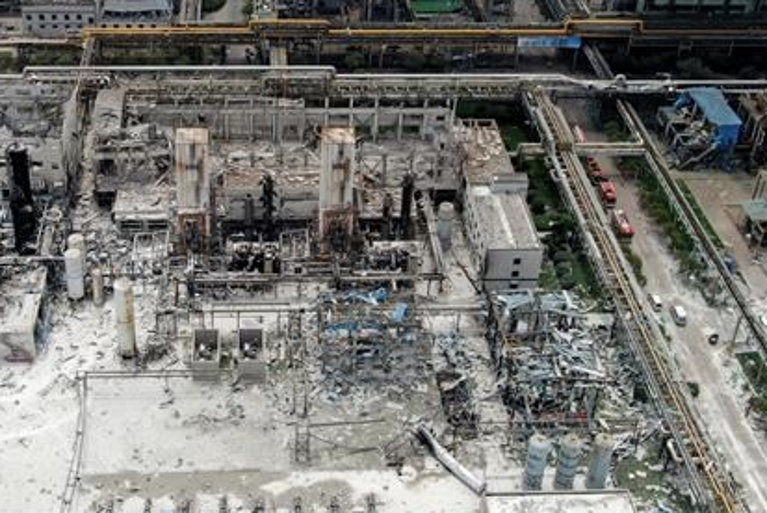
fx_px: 1151
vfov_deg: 24.8
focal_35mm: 54
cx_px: 299
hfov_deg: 36.7
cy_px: 123
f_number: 3.2
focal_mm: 5.57
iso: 100
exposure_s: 1/1250
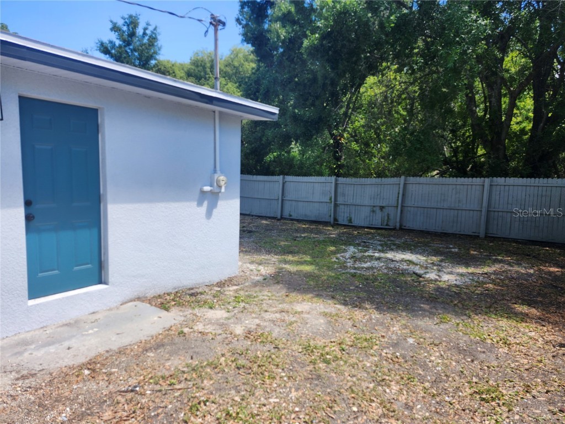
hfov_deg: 73.9
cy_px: 212
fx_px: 375
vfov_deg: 58.9
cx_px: 282
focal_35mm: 23
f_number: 1.8
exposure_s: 1/536
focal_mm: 5.54
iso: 25
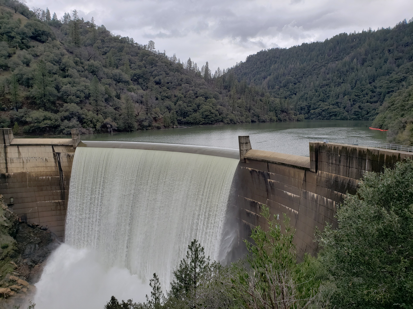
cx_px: 206
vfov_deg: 53.1
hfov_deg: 67.3
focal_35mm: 26
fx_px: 310
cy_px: 154
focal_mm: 4.3
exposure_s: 1/651
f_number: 2.4
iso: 50
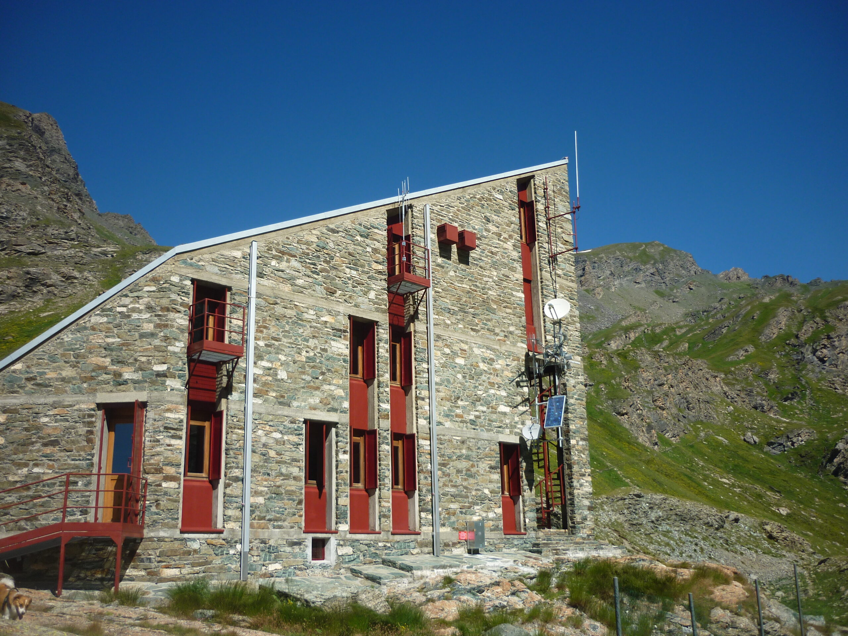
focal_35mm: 33
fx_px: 808
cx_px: 424
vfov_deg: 42.9
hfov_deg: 55.4
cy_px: 318
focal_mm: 5.5
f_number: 8
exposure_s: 1/160
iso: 80
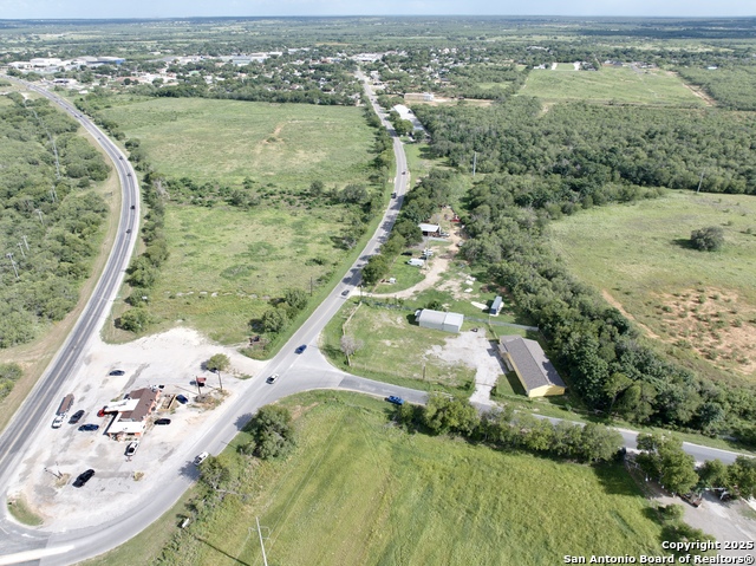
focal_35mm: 24
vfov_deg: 56.8
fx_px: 524
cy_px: 283
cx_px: 378
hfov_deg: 71.6
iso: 110
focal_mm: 12.29
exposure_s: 1/1000
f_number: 2.8
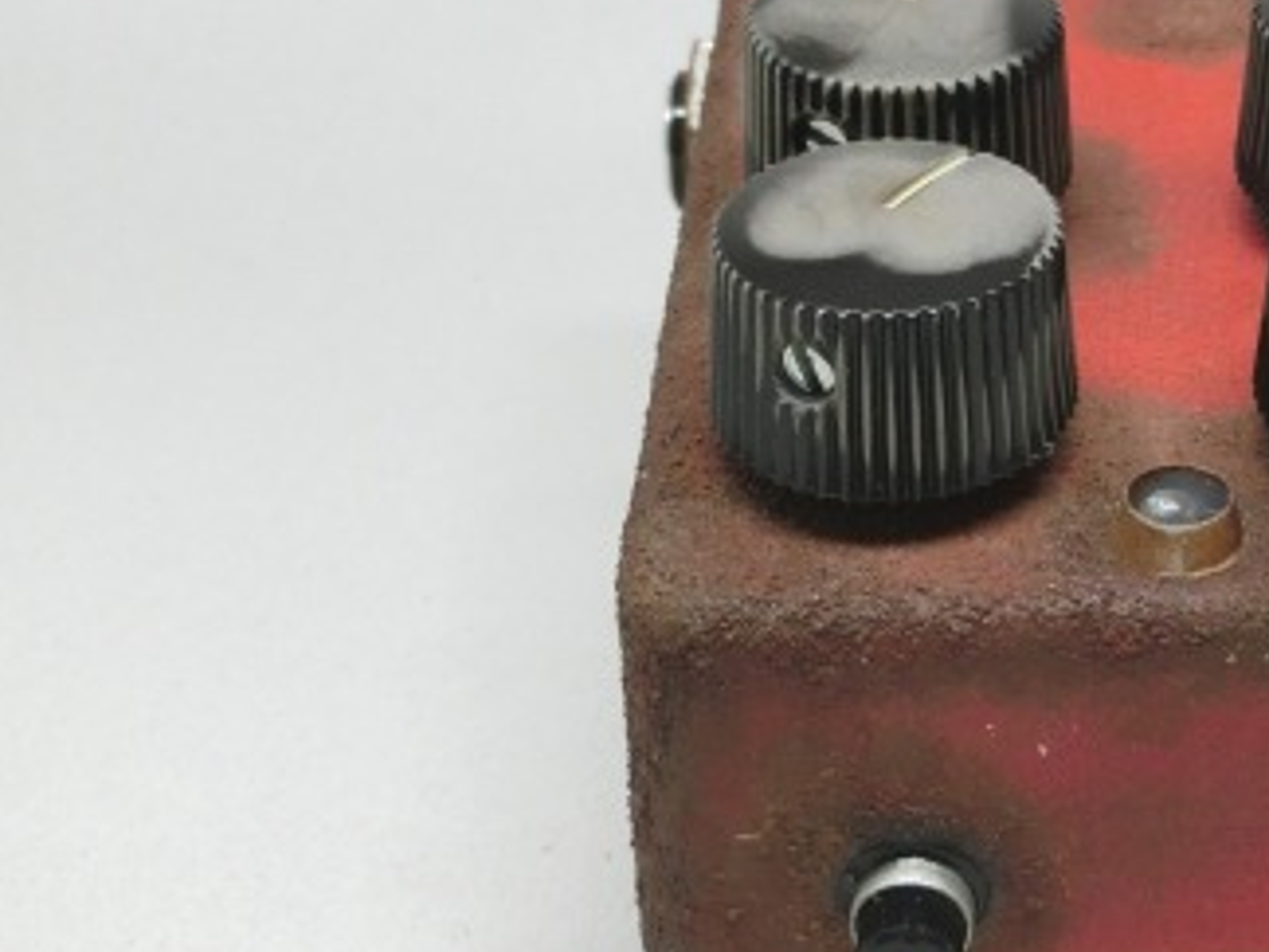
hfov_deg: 21.6
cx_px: 1101
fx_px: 3263
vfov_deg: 16.6
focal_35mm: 89
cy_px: 439
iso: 200
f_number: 4.4
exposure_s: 1/125
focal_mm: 8
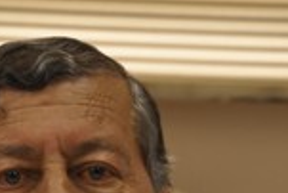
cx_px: 114
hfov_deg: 5.5
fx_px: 3023
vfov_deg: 3.6
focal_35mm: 377
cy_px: 271
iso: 500
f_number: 5.6
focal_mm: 85
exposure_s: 1/60
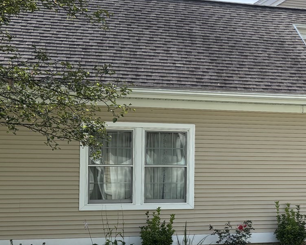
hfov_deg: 26.4
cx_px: 286
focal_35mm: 69
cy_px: 148
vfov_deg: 22.1
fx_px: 625
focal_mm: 5.96
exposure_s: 1/1115
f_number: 1.6
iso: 50
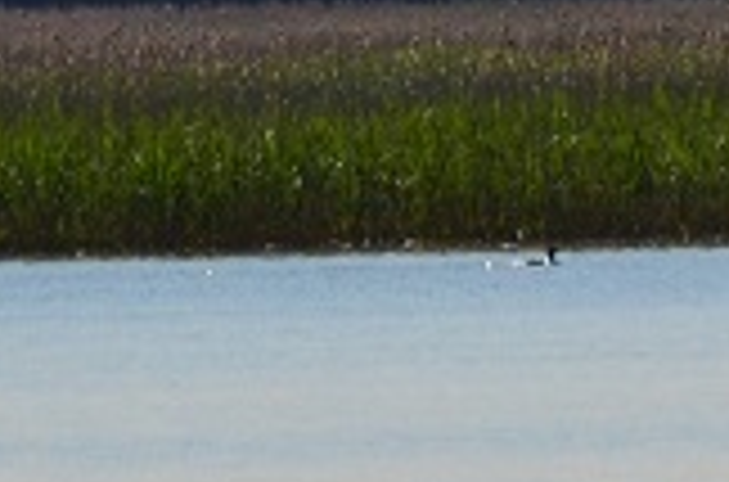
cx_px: 716
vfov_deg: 0.5
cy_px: -338
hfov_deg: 0.7
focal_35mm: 2783
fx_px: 56191
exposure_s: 1/8000
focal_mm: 300
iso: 560
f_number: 5.6
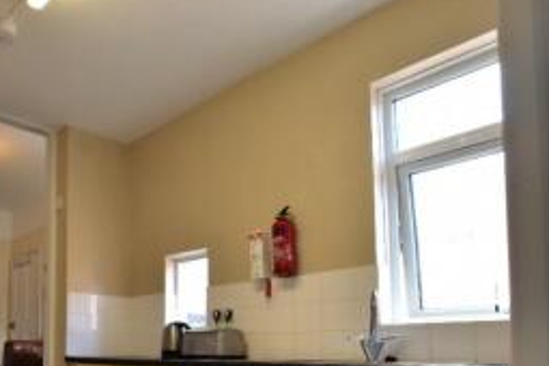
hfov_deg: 55.6
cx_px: 43
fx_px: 427
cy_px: 326
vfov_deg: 42.7
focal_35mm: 28
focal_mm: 10
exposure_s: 1/20
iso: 800
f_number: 10
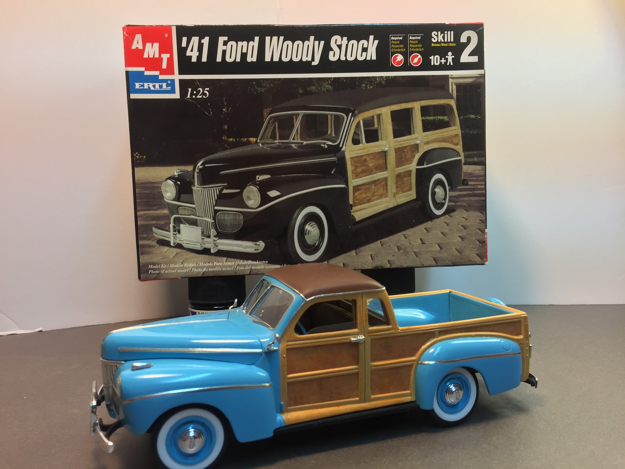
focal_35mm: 29
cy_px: 234
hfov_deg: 61.7
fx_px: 524
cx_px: 312
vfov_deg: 48.2
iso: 40
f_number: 2.2
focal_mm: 4.15
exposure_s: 1/50
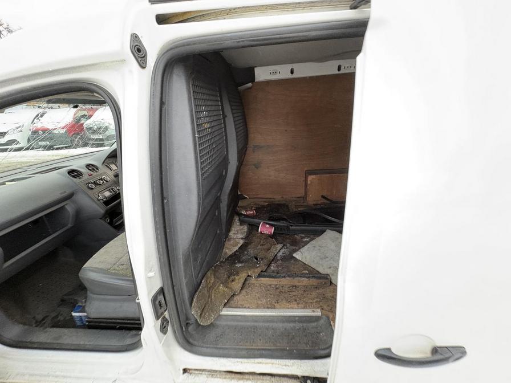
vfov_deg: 85.7
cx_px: 256
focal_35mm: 14
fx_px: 207
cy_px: 192
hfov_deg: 102.1
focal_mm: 2.22
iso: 500
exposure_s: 1/60
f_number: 2.2
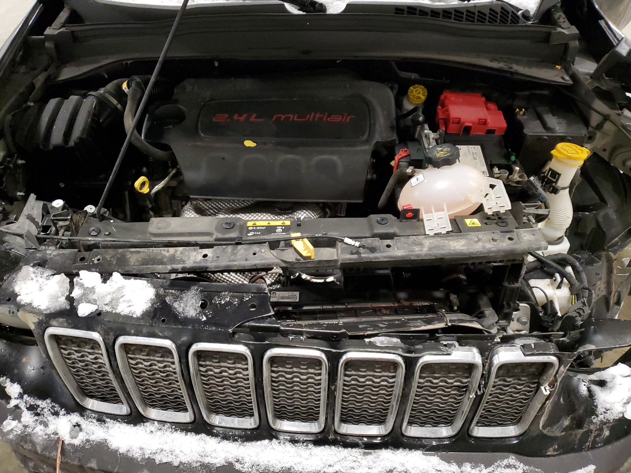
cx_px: 316
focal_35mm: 26
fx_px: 474
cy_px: 236
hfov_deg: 67.3
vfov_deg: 53.1
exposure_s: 1/24
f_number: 1.5
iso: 305
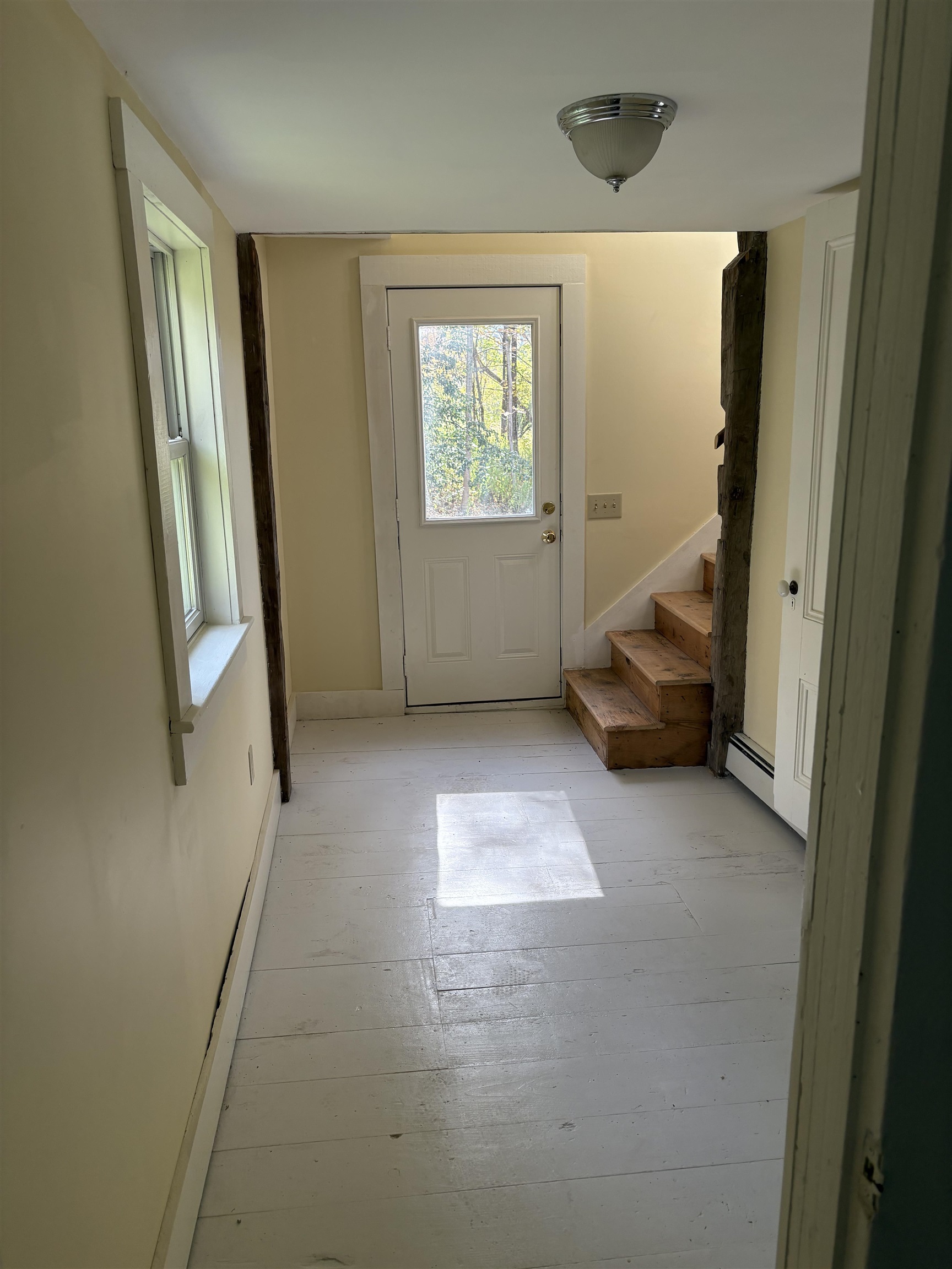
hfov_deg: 53.1
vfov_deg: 67.3
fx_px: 953
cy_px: 634
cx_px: 476
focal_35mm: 26
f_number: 1.6
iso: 100
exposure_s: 1/241
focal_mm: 5.96
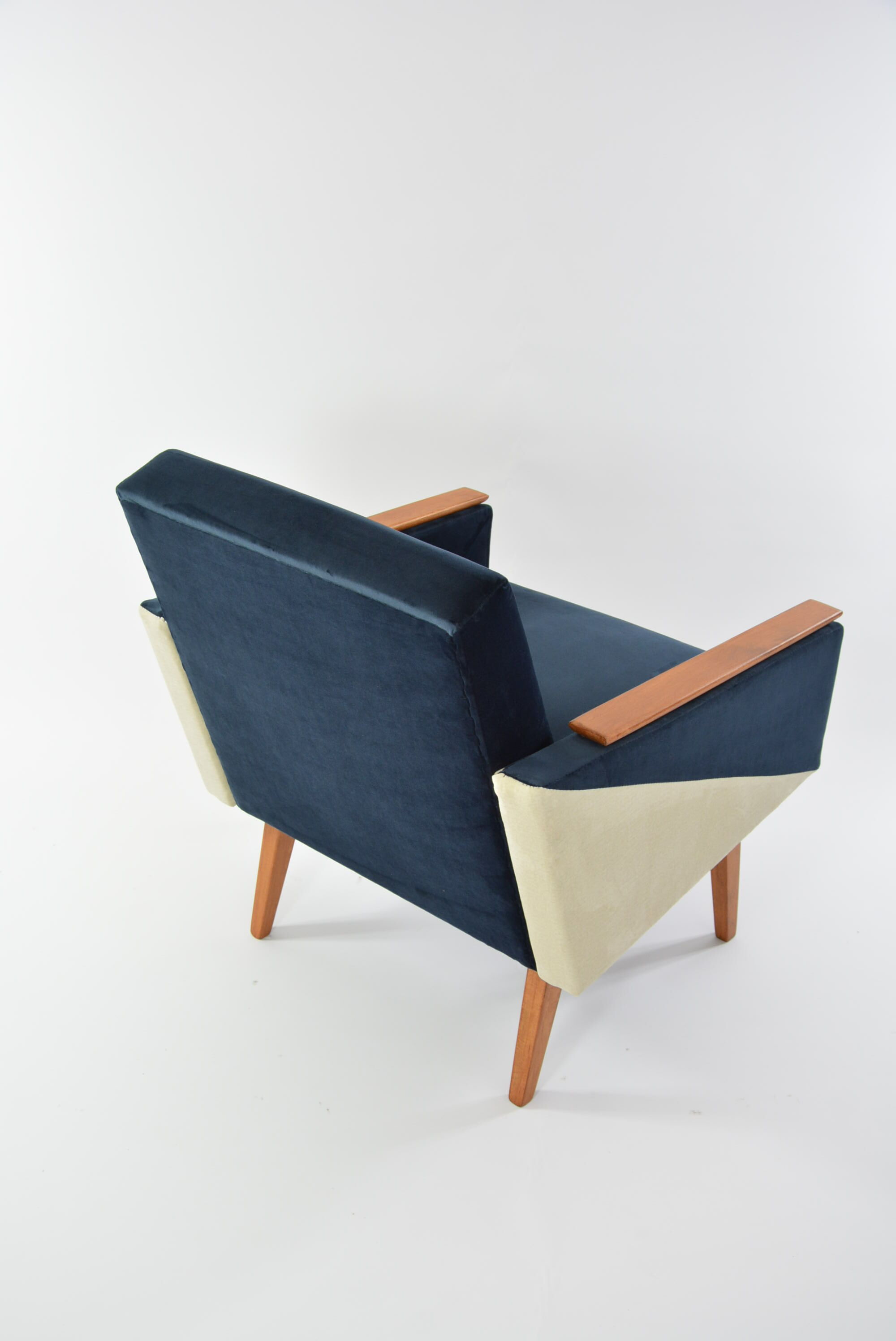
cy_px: 670
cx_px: 448
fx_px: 1453
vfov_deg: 49.5
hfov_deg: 34.3
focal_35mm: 39
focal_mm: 26
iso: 500
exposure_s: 1/60
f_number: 5.6
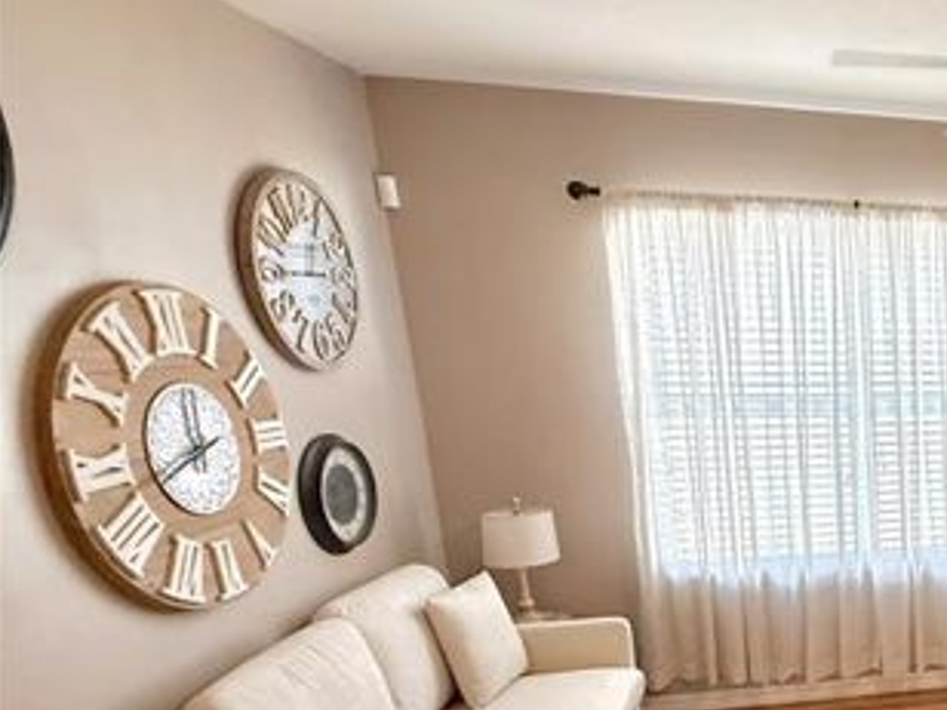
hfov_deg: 42.3
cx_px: 1081
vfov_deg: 42.7
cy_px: 541
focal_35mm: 32
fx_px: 875
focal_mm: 2.22
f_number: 2.2
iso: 500
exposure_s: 1/60
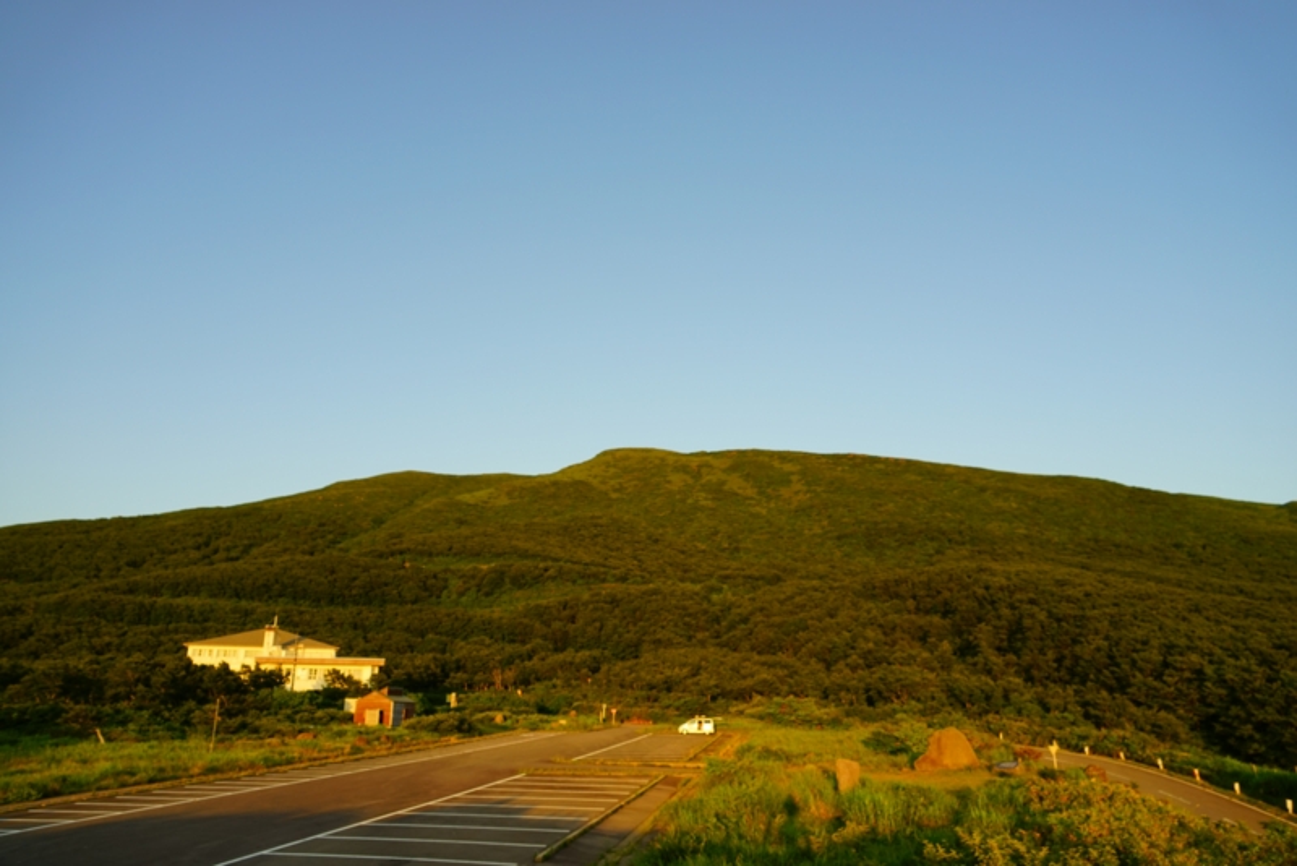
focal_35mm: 24
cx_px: 648
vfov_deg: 53.2
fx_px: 865
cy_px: 433
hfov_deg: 73.7
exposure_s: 1/125
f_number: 5.6
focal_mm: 24
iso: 100
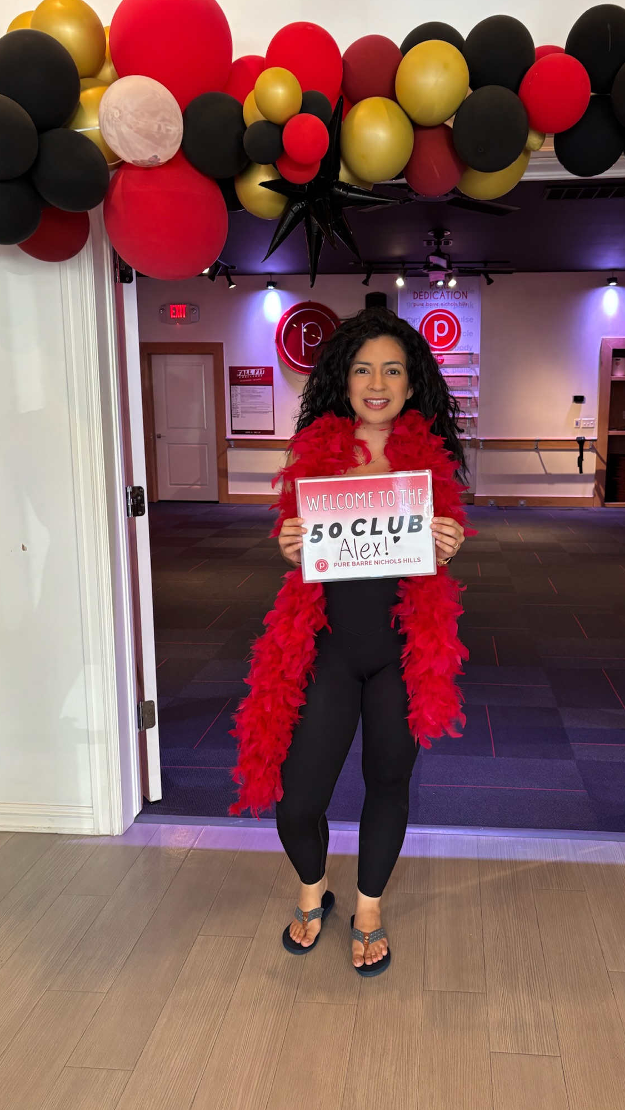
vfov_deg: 66.1
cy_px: 556
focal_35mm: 29
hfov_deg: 40.0
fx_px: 854
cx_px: 374
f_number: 1.6
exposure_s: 1/60
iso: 250
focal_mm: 5.96
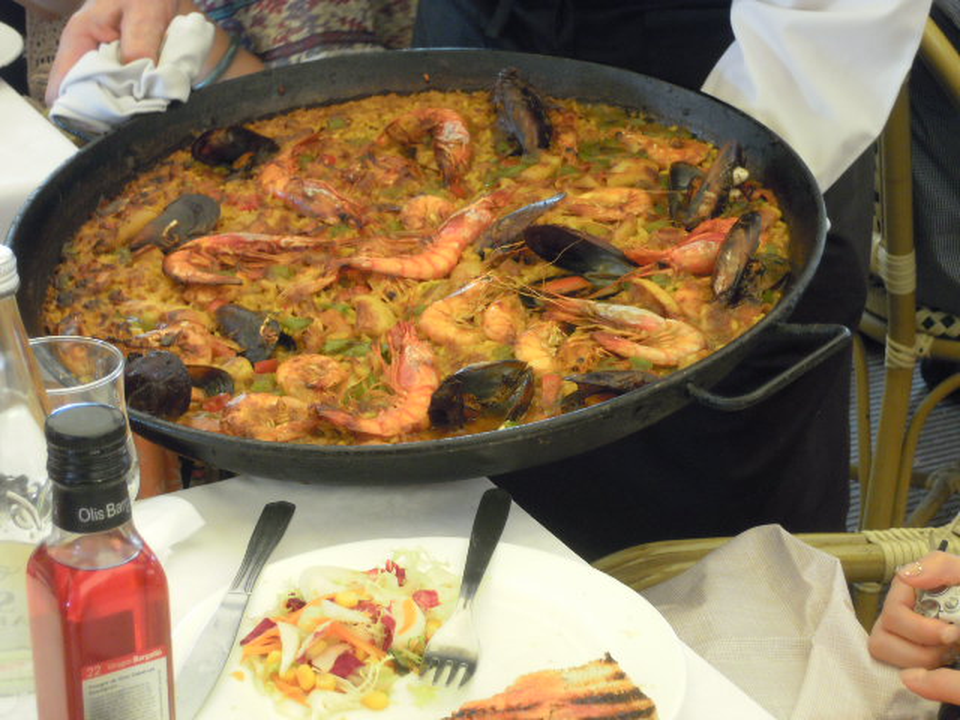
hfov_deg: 22.5
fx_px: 2413
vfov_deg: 17.0
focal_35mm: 87
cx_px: 480
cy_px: 360
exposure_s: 1/20
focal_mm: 15.5
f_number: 4.9
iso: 400
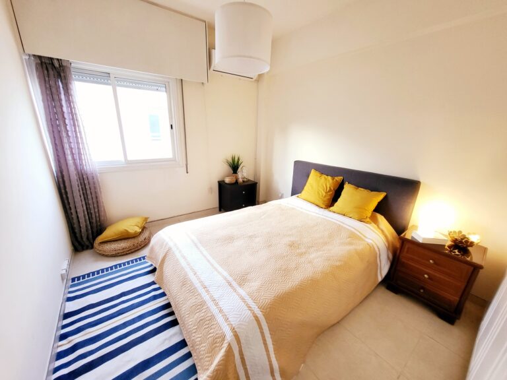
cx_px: 254
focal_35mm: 13
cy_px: 190
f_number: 2.2
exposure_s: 1/33
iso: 320
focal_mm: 1.74
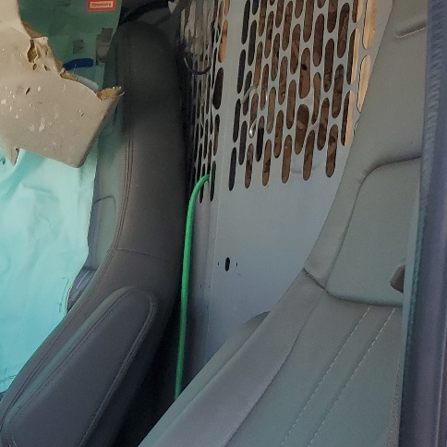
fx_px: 1110
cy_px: 465
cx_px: -150
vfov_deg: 21.8
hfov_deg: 20.6
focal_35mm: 76
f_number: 1.5
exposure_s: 1/667
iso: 50
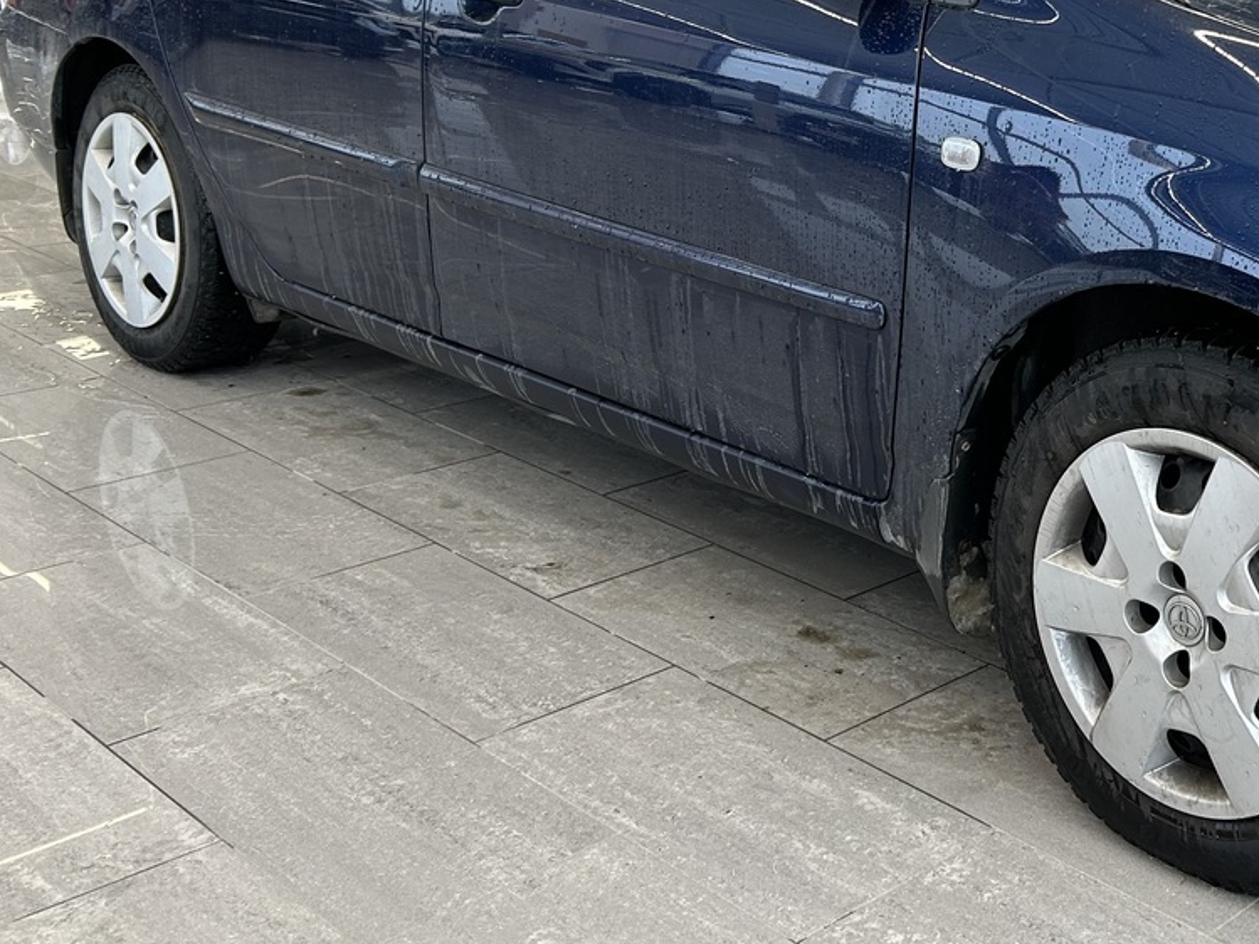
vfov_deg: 28.4
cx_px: 1123
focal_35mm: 50
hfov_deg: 36.0
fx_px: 1819
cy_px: 163
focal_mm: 5.7
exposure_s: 1/121
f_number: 1.5
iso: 64
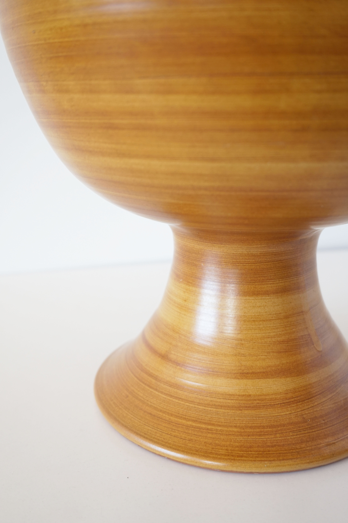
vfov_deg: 51.3
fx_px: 544
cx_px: 174
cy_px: 262
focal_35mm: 38
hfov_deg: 35.5
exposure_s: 1/60
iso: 250
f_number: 4.5
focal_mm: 25
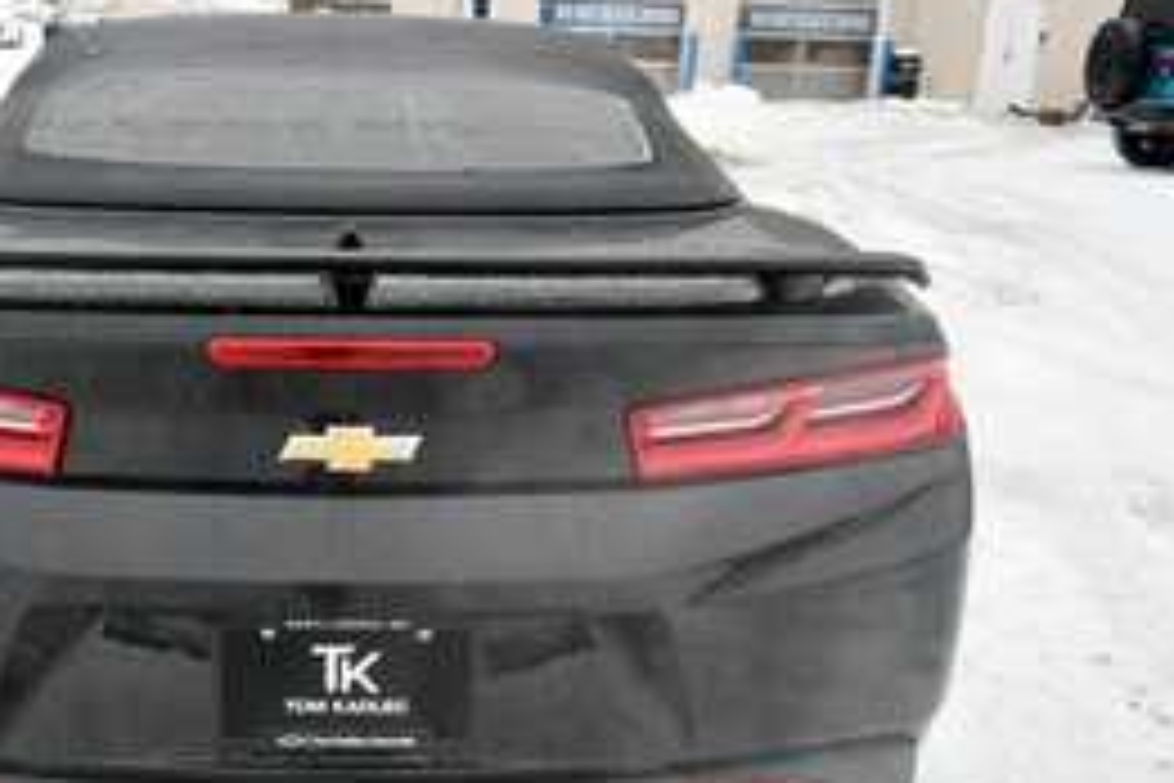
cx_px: 355
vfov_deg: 29.2
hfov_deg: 42.0
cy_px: 475
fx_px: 1500
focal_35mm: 46
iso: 220
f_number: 5.6
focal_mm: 20
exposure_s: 1/250
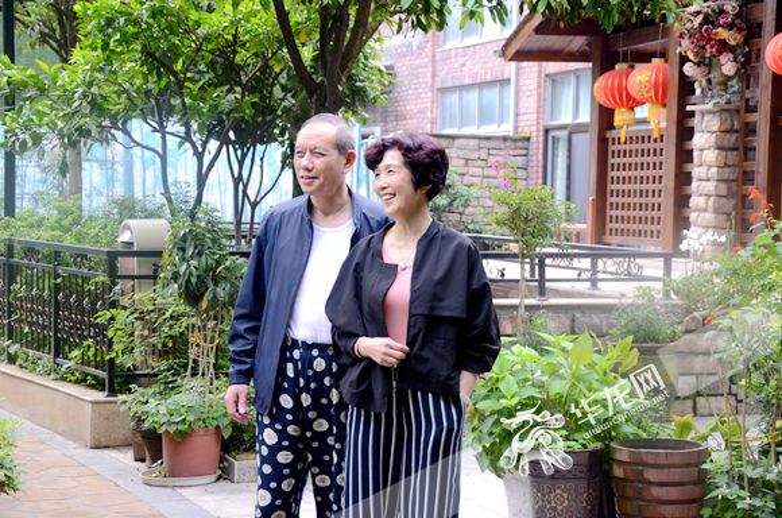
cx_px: 391
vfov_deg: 17.4
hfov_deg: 26.0
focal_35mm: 78
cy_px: 259
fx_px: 1691
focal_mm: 52
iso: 400
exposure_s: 1/160
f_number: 5
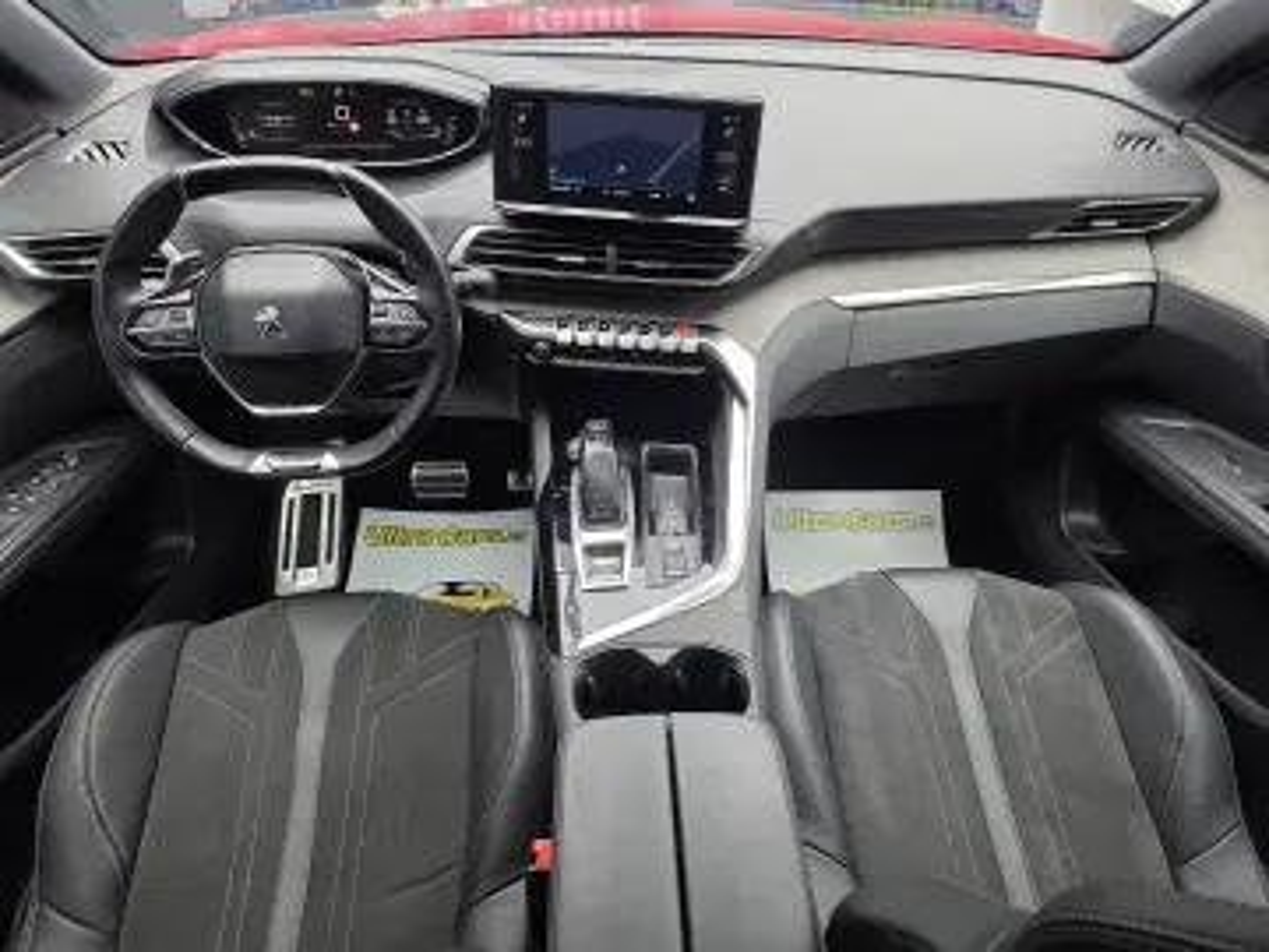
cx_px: 634
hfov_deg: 73.9
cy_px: 476
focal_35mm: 23
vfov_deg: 58.9
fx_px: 843
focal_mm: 6.25
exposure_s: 1/100
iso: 125
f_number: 1.7
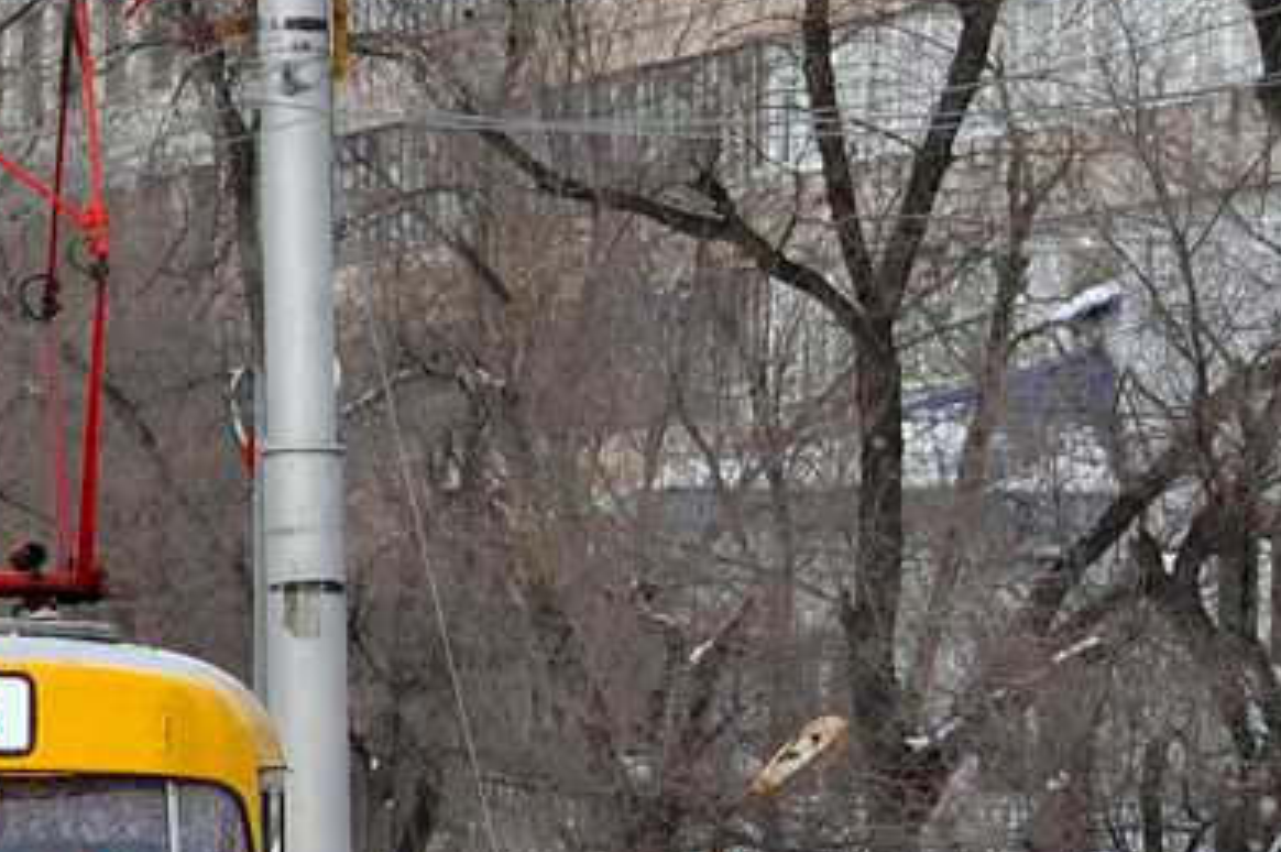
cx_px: -76
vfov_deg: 2.8
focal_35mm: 487
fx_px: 17298
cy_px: 736
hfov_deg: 4.2
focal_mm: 105
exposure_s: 1/500
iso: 200
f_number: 8
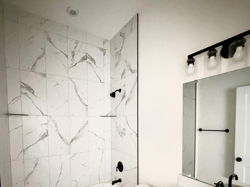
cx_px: 125
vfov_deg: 63.8
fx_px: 144
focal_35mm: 20
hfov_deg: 81.7
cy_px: 129
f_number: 2.2
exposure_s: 1/52
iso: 1250
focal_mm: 2.22
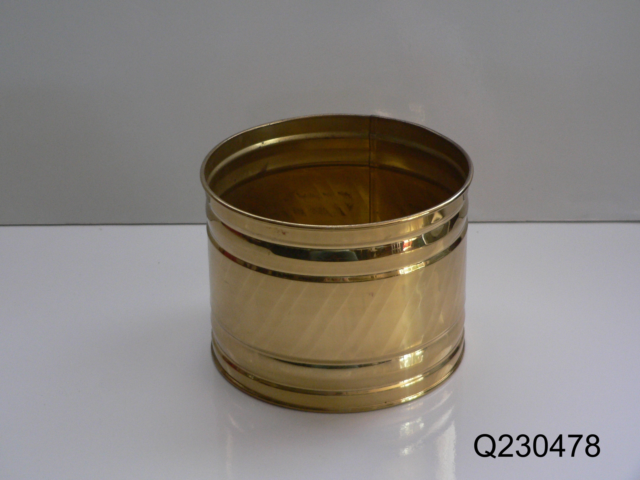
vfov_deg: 18.4
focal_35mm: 80
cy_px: 240
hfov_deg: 24.4
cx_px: 320
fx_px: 1479
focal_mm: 13.3
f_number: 2.8
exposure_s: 1/50
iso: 200
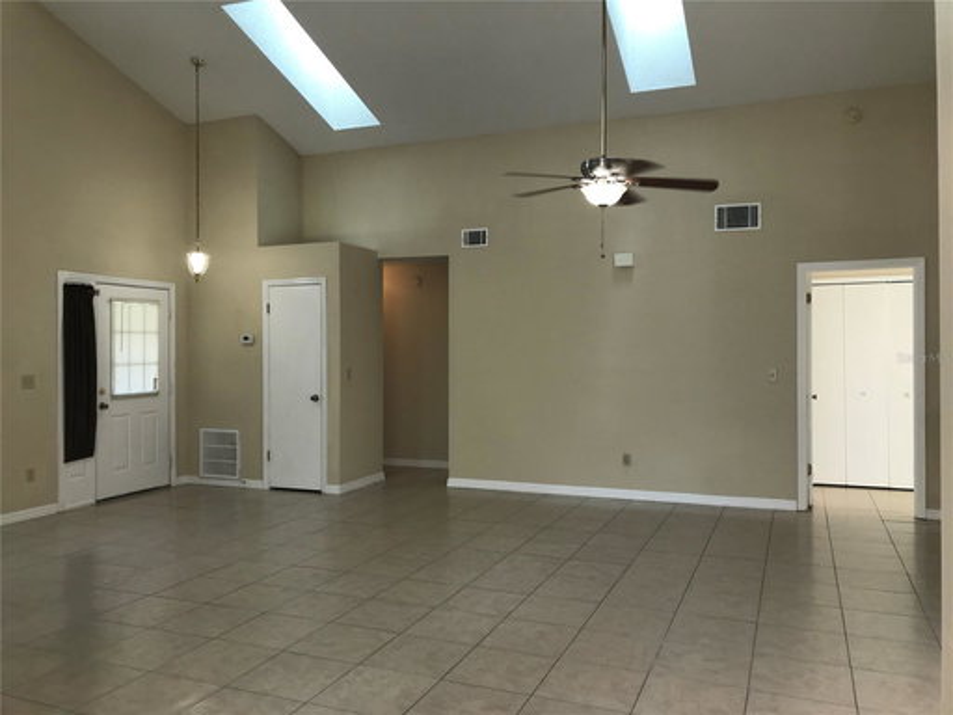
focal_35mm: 28
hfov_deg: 63.4
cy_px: 358
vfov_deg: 49.7
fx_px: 771
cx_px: 476
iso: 25
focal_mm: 3.99
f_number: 1.8
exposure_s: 1/60
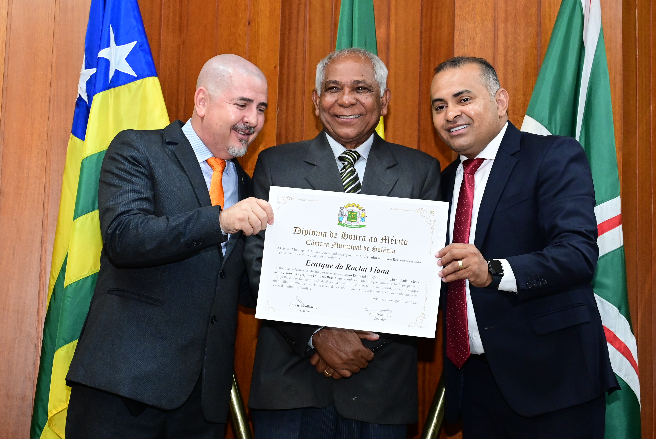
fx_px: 1258
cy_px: 220
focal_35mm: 69
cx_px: 328
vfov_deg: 19.8
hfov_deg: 29.2
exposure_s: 1/125
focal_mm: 46
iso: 4000
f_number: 4.5
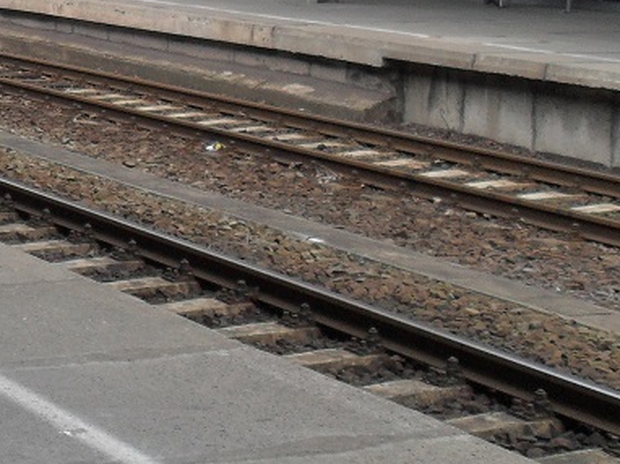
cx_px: -271
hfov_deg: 16.5
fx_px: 1969
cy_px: -16
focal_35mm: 110
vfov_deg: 13.2
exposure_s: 1/250
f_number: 2.8
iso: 100
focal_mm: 6.2
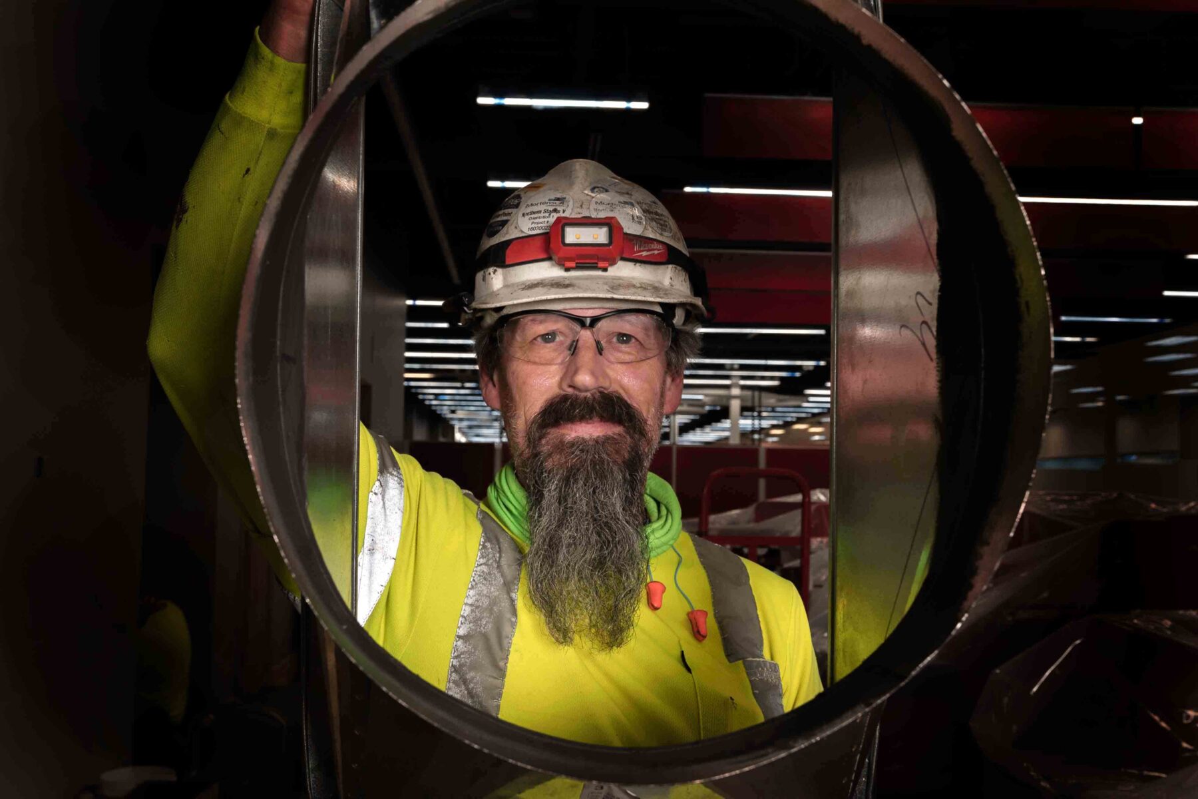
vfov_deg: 36.9
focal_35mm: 36
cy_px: 400
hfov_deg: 53.1
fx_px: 1198
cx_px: 599
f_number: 7.1
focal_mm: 24
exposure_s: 1/60
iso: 400
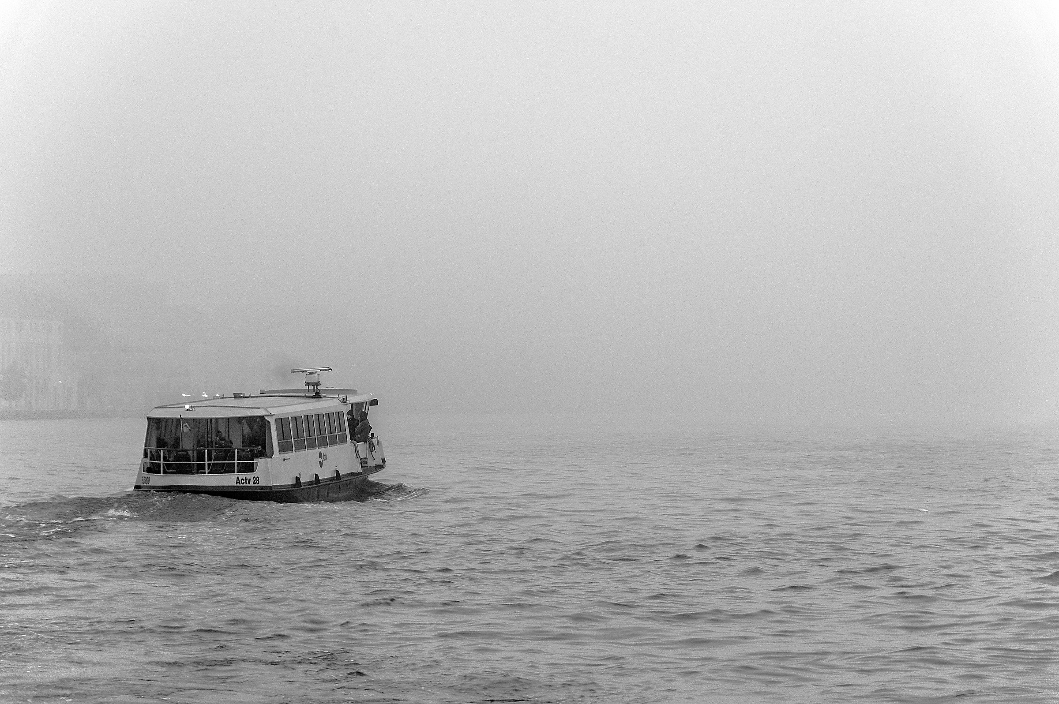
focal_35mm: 120
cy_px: 352
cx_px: 530
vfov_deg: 11.4
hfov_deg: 17.1
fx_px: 3527
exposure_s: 1/20
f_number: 6.3
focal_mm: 120
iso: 500
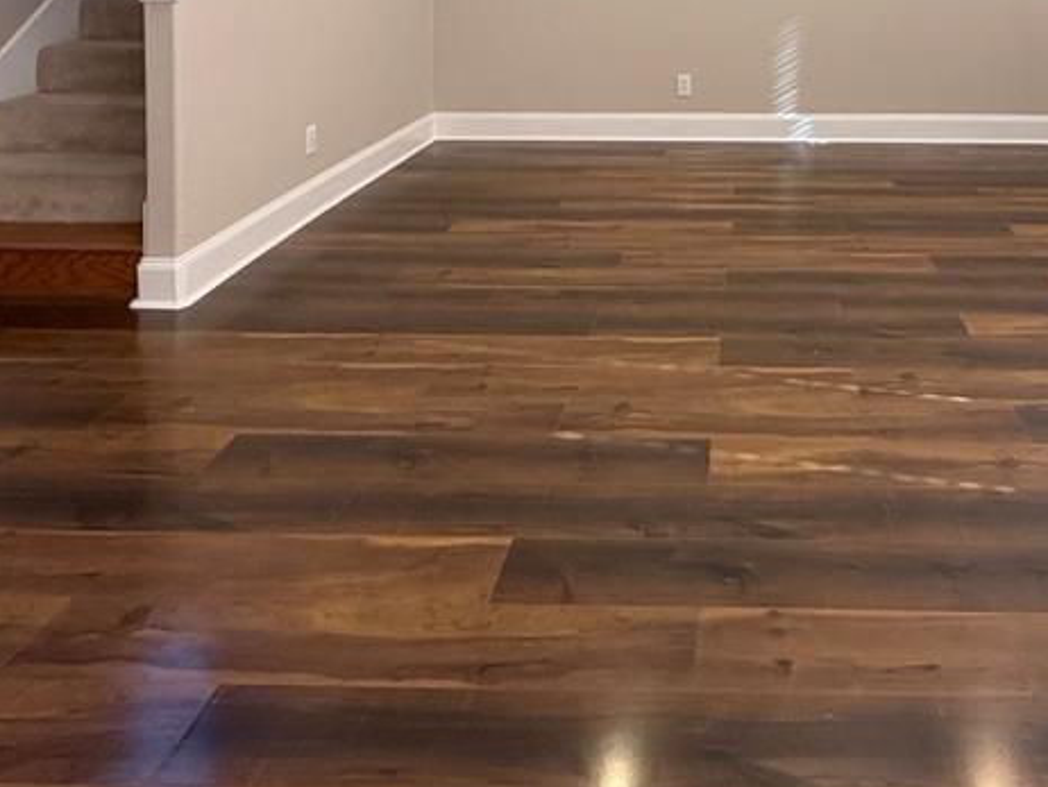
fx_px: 939
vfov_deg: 38.4
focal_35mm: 31
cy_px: -59
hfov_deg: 56.4
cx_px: 742
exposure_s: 1/120
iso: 125
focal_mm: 2.22
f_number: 2.2
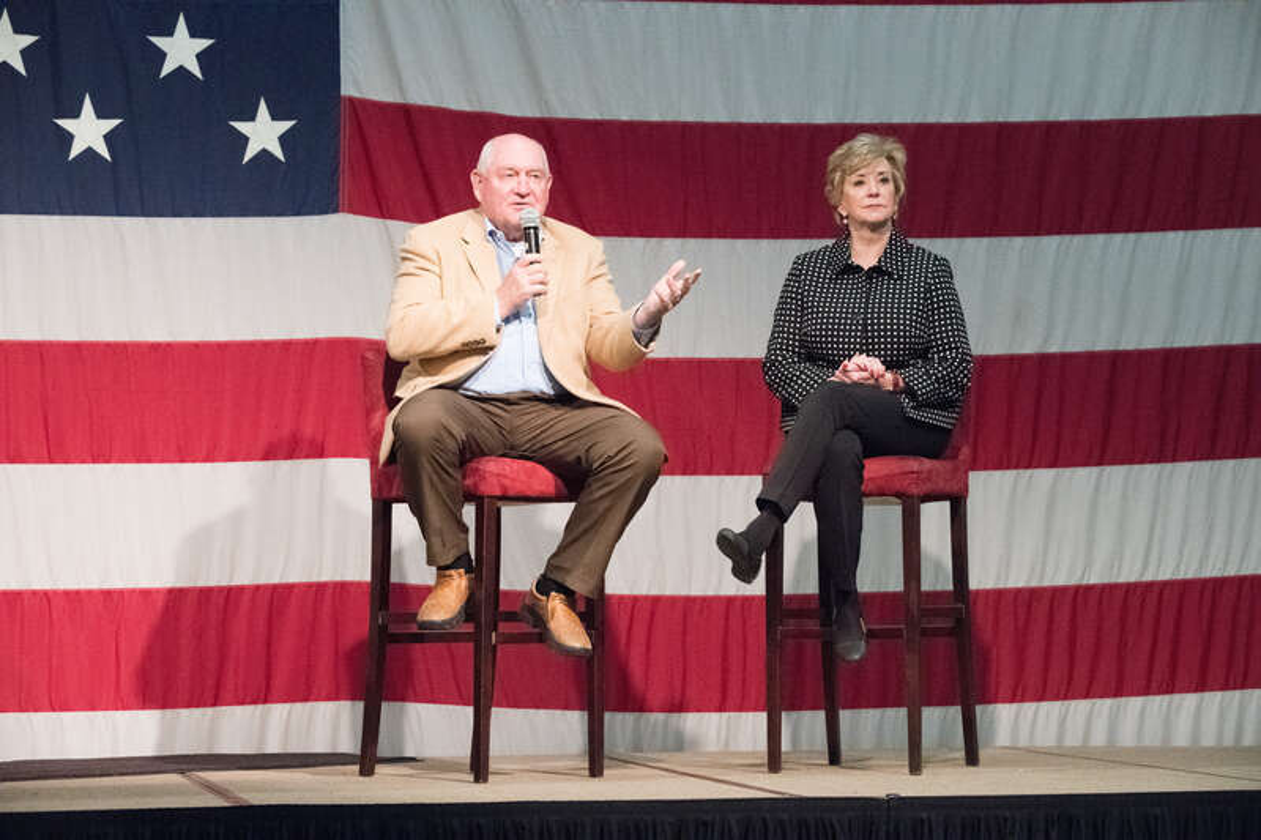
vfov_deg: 13.4
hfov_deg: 20.0
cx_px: 630
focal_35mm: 102
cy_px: 420
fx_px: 3572
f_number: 6.3
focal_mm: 102
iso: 22800
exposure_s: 1/320
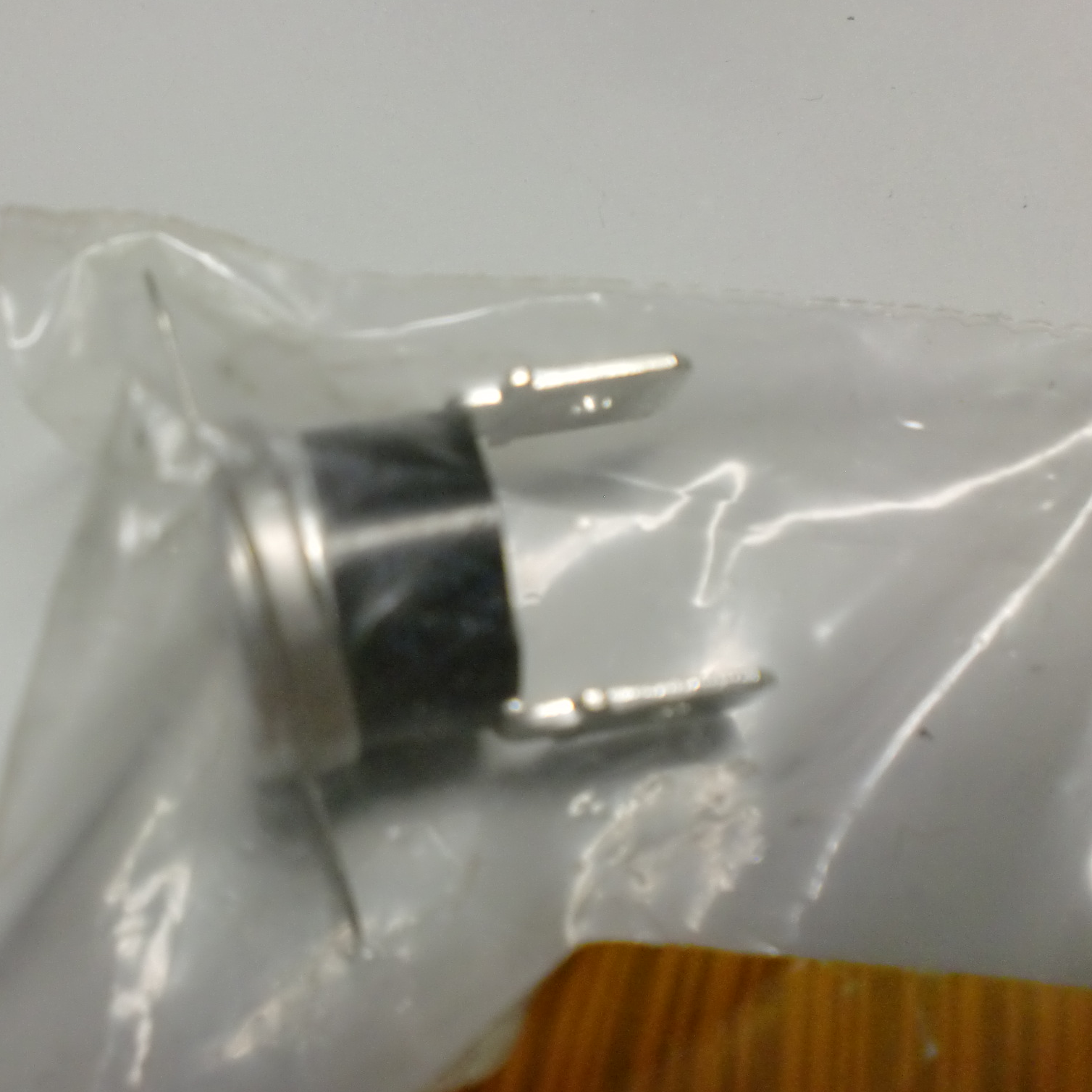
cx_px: 389
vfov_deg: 40.0
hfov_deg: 39.7
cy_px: 555
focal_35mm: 42
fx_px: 1499
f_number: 3.1
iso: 200
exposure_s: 1/60
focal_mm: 6.3
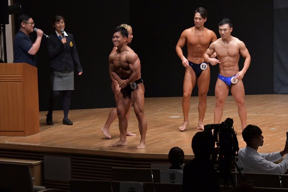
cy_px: 96
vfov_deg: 6.8
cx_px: 144
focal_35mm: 202
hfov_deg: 10.2
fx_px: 1615
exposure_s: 1/400
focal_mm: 135
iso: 8000
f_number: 5.6
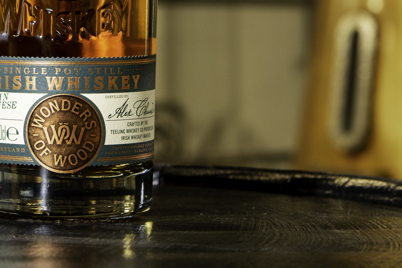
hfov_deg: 11.1
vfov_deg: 7.5
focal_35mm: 181
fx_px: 2021
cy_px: -124
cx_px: -81
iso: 200
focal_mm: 50
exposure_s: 1/8
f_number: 6.3
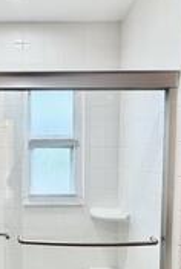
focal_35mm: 33
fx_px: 248
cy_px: 171
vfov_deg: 56.3
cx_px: 31
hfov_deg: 38.3
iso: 160
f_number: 2.2
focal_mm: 2.22
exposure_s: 1/120
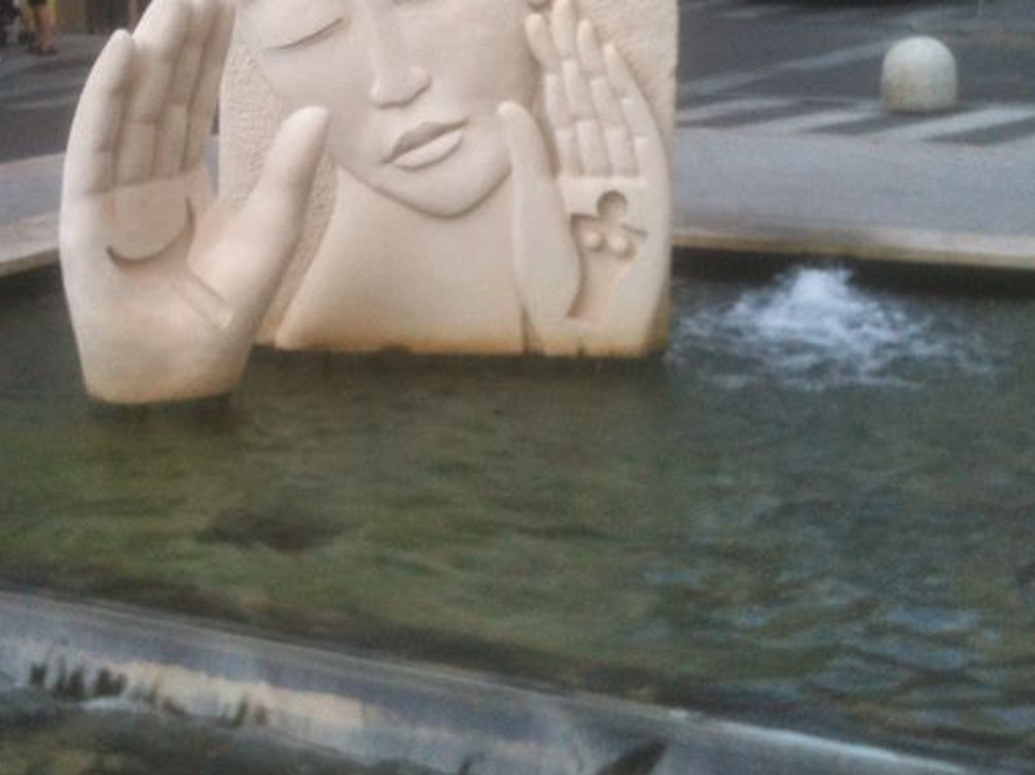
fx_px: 2063
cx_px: 388
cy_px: 80
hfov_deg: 28.1
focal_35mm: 69
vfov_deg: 20.9
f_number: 2.8
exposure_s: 1/60
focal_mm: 3.85
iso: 100
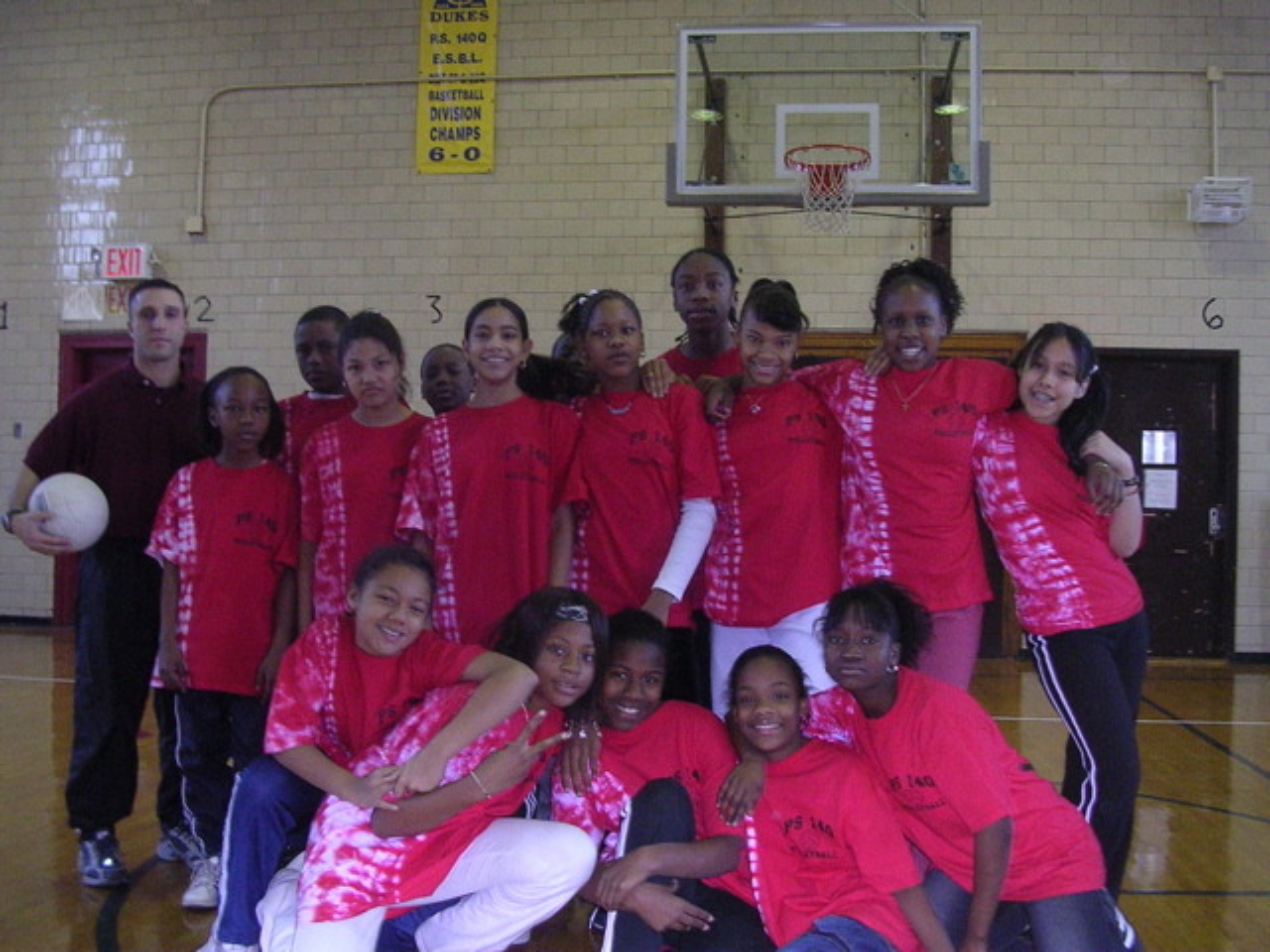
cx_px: 635
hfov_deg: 49.0
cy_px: 476
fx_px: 1394
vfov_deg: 37.7
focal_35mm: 38
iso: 384
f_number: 2.8
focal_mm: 5.8
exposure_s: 1/60.1
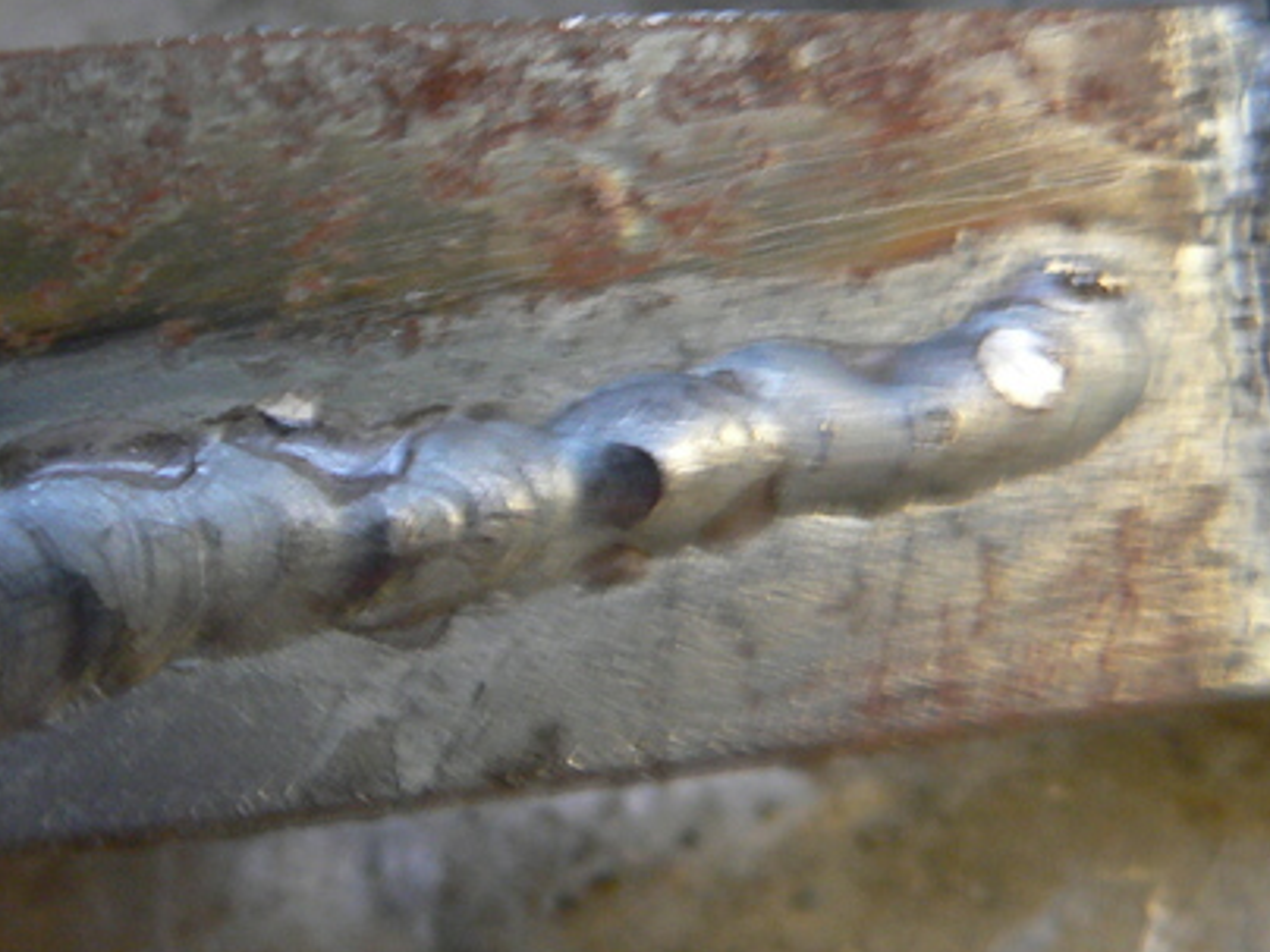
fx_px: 2091
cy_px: 427
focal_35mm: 57
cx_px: 286
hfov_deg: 33.0
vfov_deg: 25.6
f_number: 2.8
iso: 200
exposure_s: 1/4
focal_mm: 6
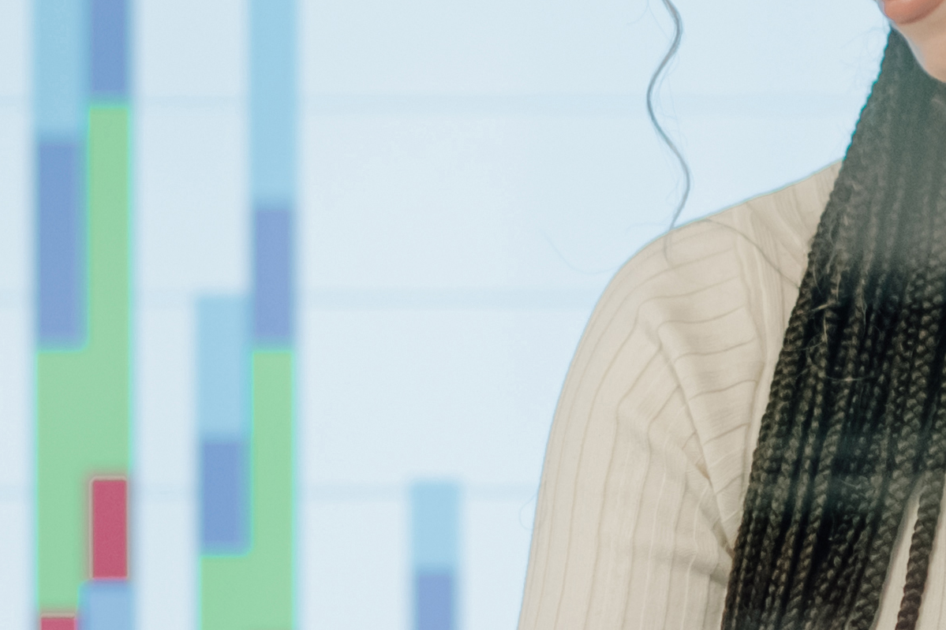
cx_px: 363
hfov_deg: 3.6
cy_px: 863
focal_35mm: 575
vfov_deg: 2.4
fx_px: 15107
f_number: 1.8
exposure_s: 1/320
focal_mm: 85
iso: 400
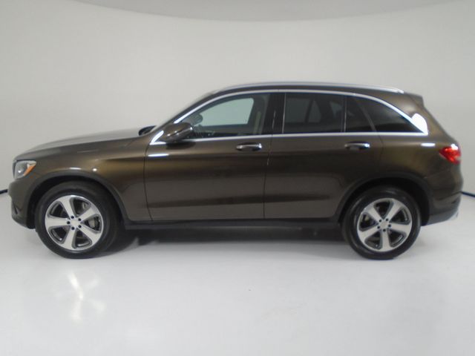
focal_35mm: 26
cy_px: 178
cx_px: 238
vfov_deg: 53.1
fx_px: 357
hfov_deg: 67.3
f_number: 3.2
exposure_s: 1/125
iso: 100
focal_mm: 4.6
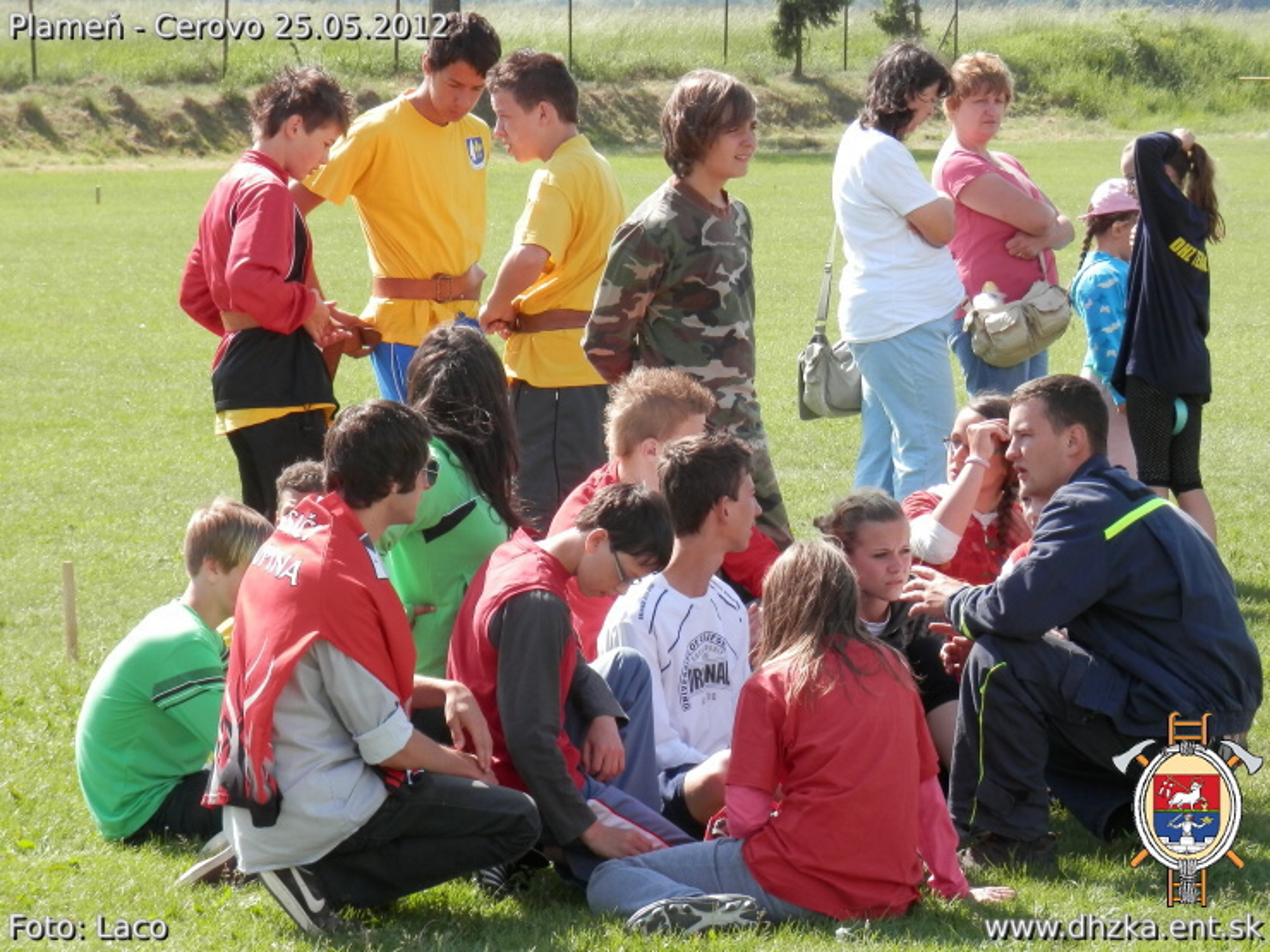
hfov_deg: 12.8
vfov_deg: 9.6
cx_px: 635
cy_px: 476
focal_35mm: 154
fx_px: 5650
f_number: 5.5
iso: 80
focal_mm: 27.5
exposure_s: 1/160
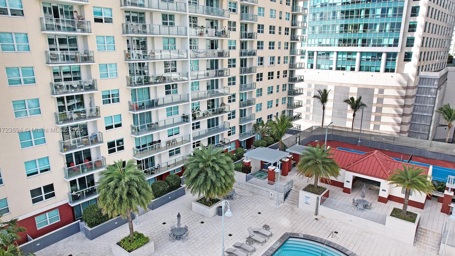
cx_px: 226
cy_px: 130
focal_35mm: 24
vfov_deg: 47.7
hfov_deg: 76.3
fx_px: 290
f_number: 2.8
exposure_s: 1/350
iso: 100
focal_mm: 8.38
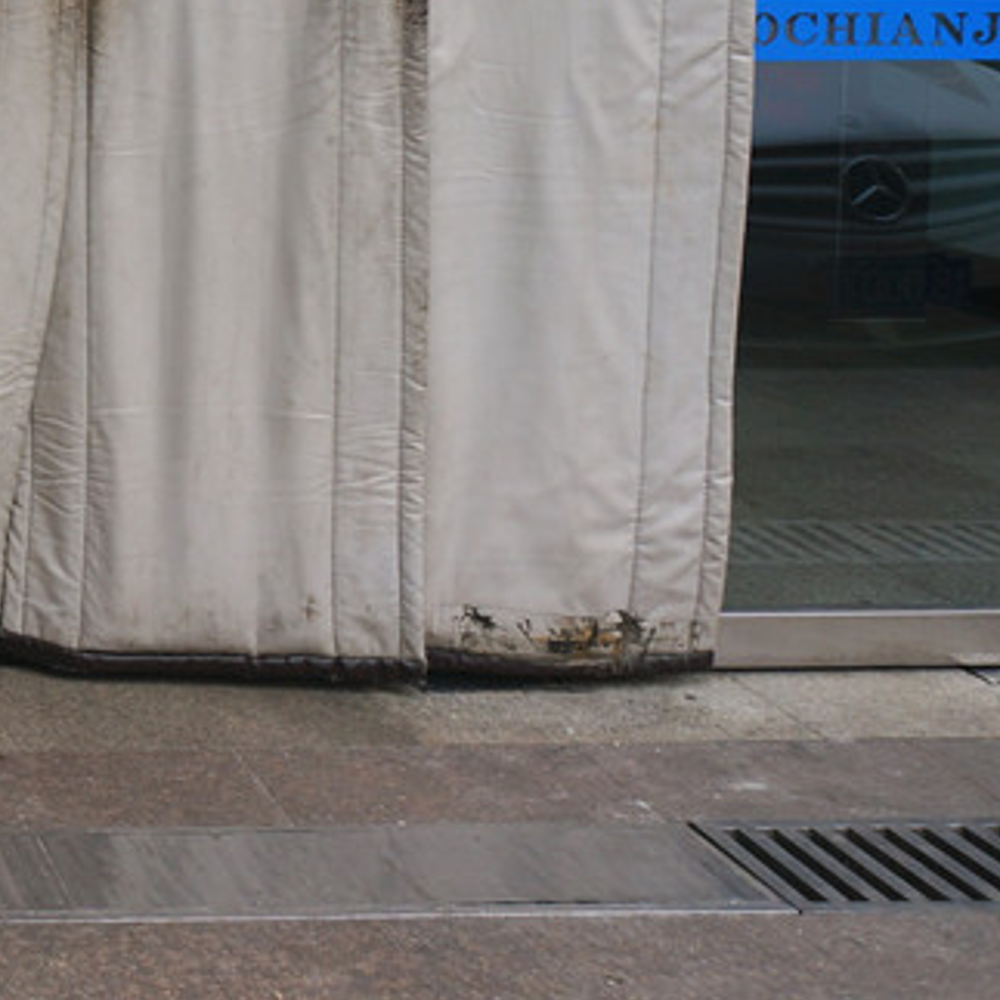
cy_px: 22
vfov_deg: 26.0
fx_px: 2059
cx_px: -498
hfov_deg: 22.4
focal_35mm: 63
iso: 100
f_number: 7.1
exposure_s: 1/100
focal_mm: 16
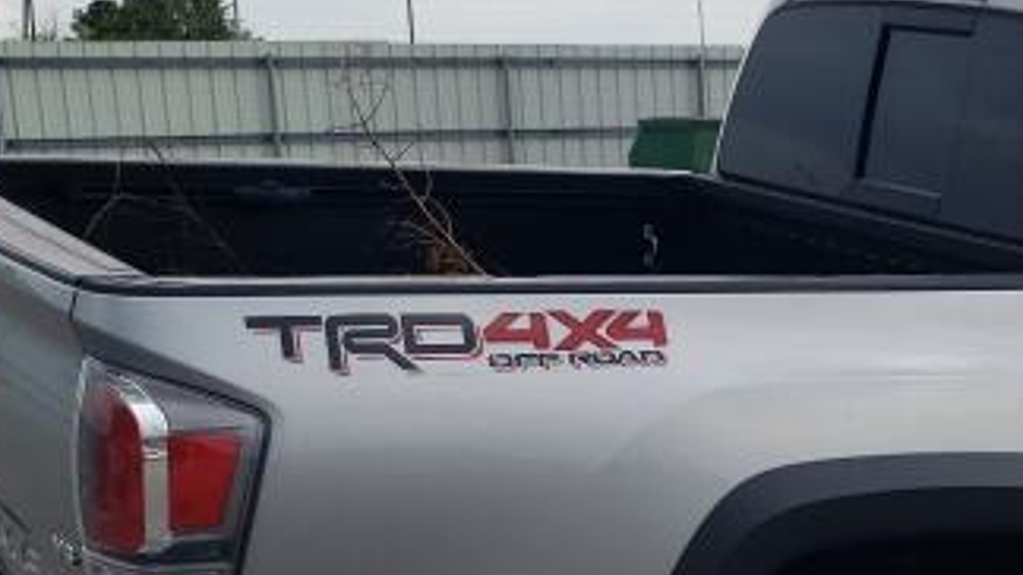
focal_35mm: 70
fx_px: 1898
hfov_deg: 28.7
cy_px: 562
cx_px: 966
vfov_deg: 16.9
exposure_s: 1/2500
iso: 50
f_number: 1.5
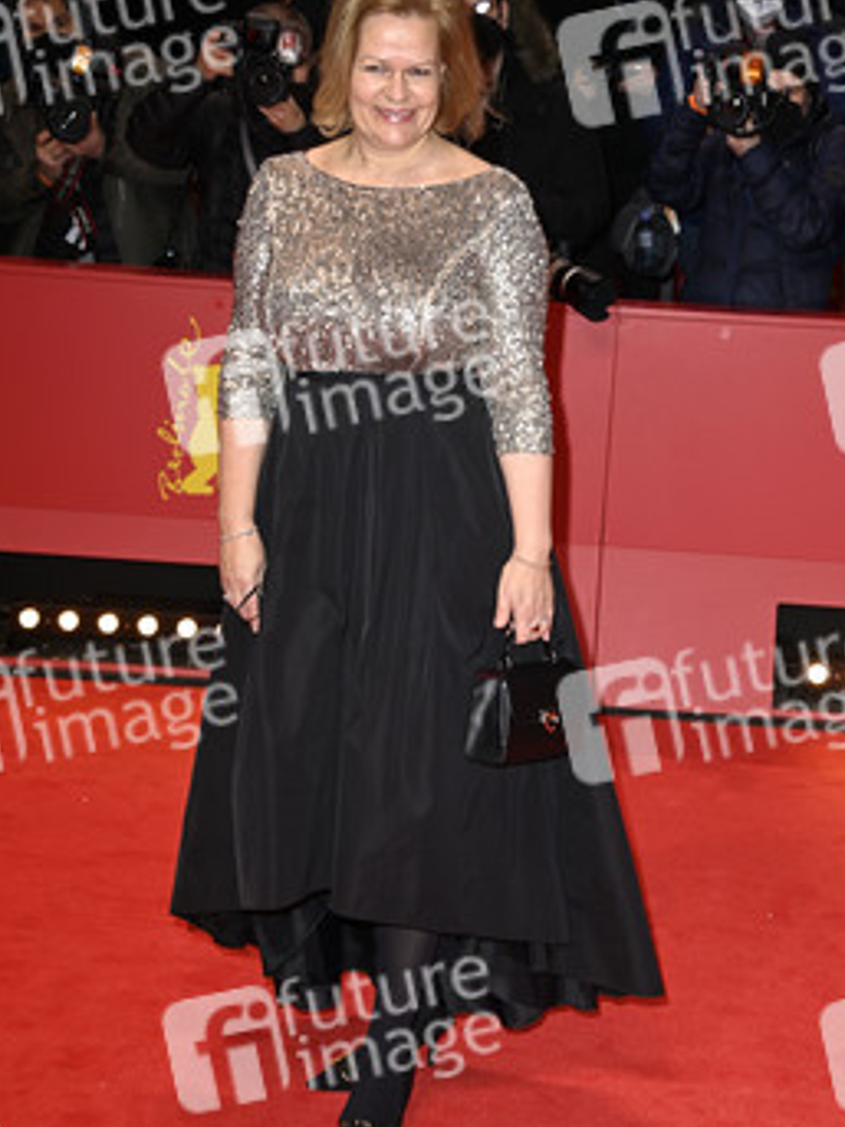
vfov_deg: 29.8
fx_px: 2117
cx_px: 427
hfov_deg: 22.6
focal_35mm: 65
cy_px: 542
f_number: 5.6
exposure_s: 1/160
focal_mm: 58
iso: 640
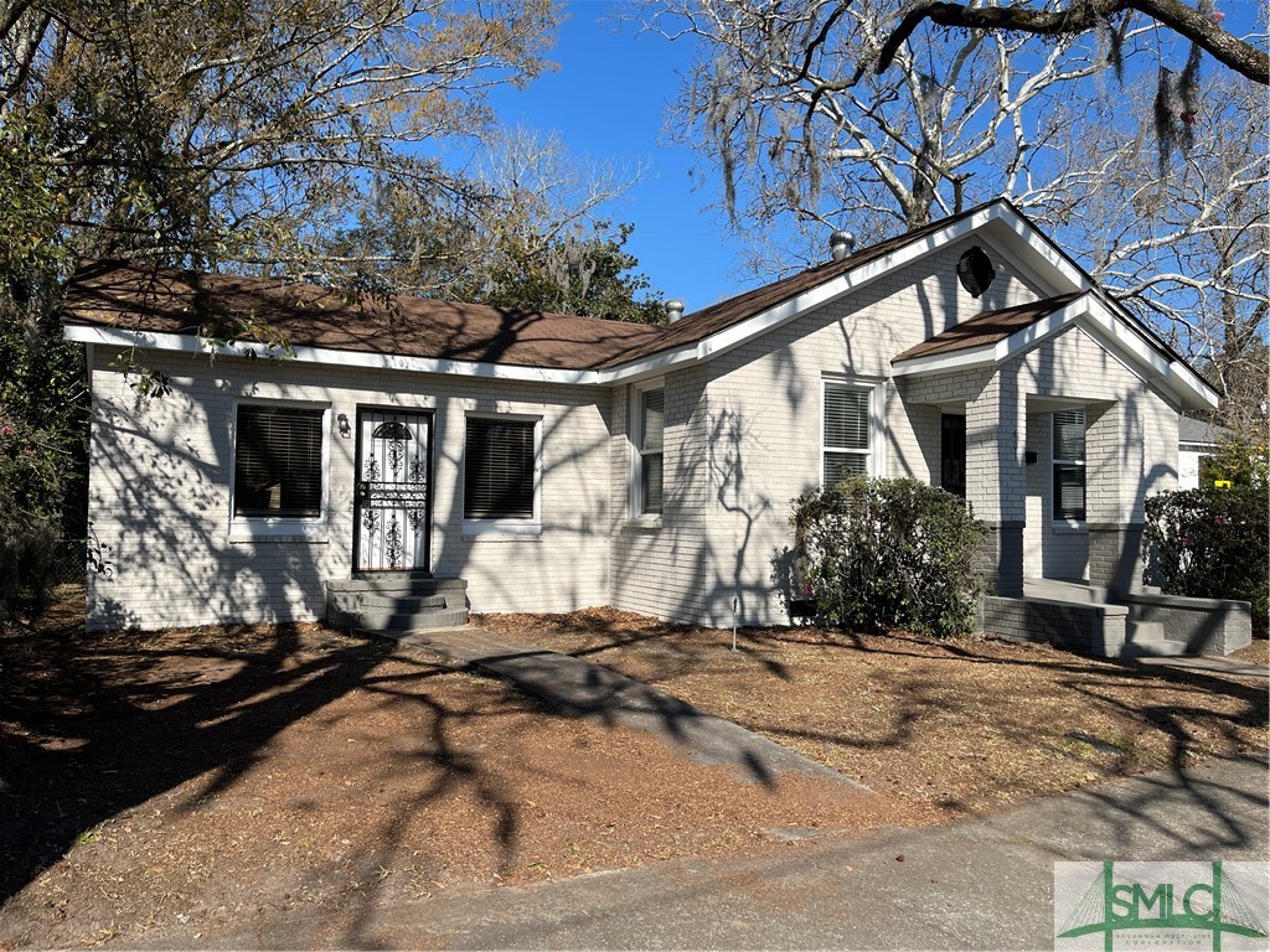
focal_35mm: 26
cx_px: 635
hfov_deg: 67.3
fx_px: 954
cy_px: 476
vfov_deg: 53.1
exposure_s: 1/3623
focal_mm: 5.1
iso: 50
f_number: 1.6
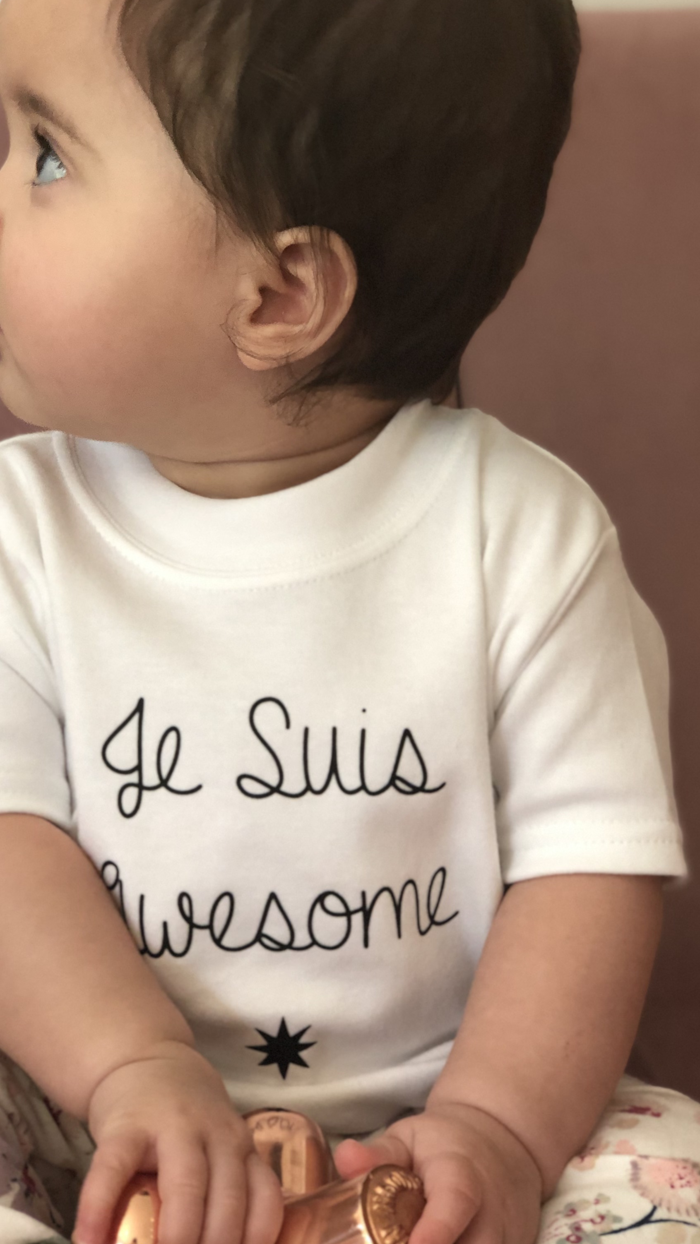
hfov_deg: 15.9
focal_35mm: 76
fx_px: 2508
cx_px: 301
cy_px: 560
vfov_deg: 27.9
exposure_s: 1/33
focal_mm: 6
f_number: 2.4
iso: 100
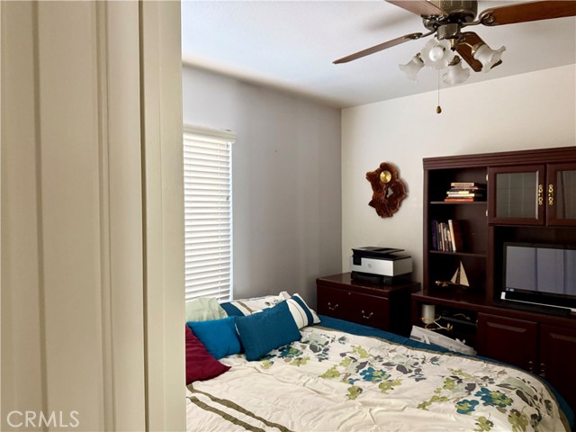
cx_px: 288
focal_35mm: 24
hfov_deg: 71.6
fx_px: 399
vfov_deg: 56.8
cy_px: 216
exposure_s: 1/60
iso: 640
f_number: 1.78
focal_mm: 6.76
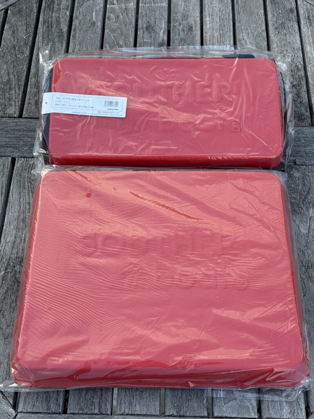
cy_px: 210
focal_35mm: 48
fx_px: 581
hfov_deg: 30.3
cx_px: 157
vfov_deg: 39.7
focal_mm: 6.76
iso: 64
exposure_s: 1/596
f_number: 1.78
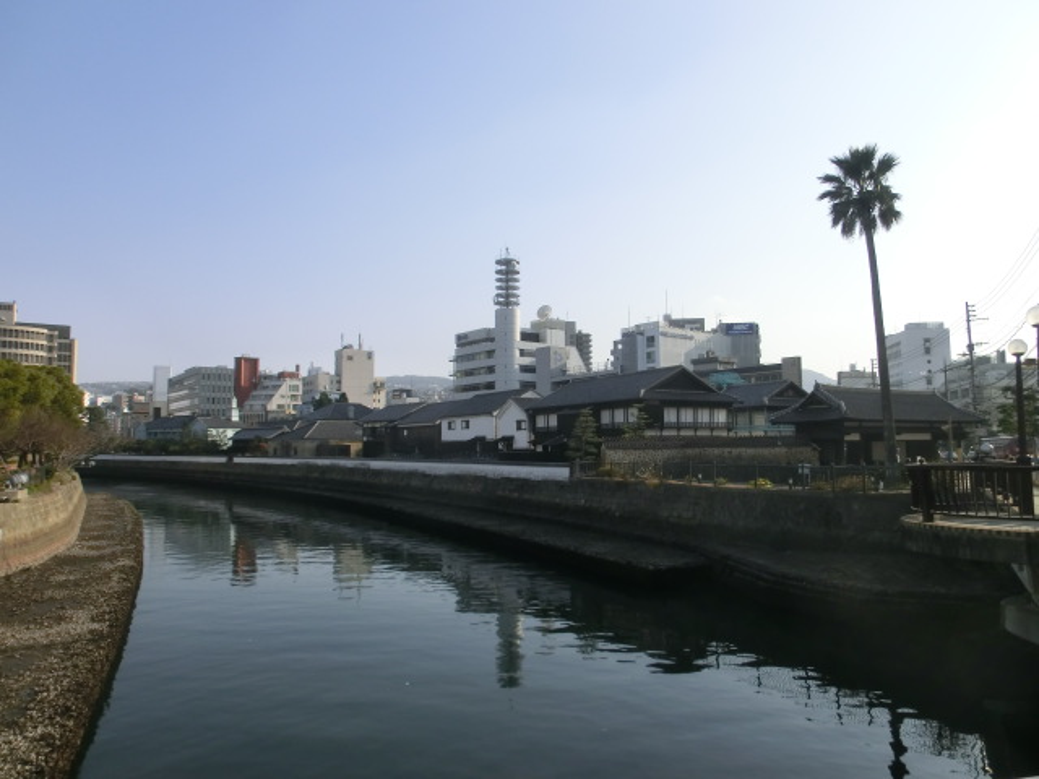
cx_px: 520
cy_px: 390
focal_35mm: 24
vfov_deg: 56.8
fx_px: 720
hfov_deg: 71.6
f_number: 7.9
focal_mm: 4.24
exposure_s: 1/160
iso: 80
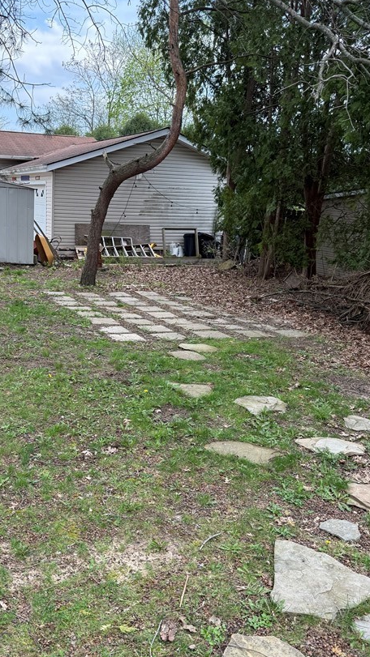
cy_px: 379
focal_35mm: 33
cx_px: 114
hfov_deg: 35.2
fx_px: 576
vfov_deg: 59.2
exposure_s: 1/1437
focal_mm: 6.76
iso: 100
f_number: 1.78
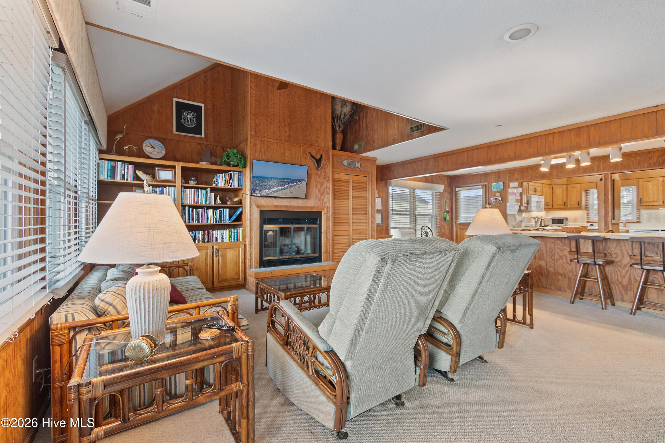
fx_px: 277
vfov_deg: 77.3
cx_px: 332
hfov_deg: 100.4
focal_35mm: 15
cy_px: 222
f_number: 4.5
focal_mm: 10
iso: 100
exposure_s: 1/1.25
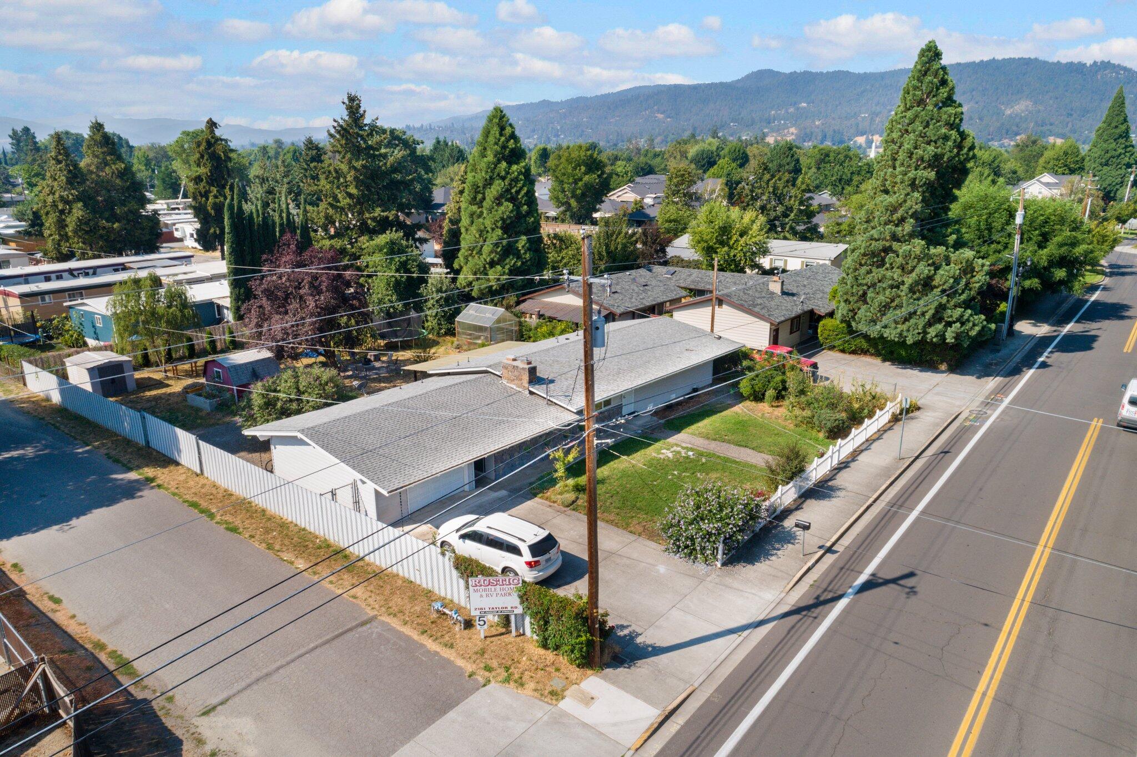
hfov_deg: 73.8
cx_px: 568
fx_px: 758
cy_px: 378
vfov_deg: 53.1
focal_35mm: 24
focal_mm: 8.8
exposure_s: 1/240
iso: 200
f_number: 7.1
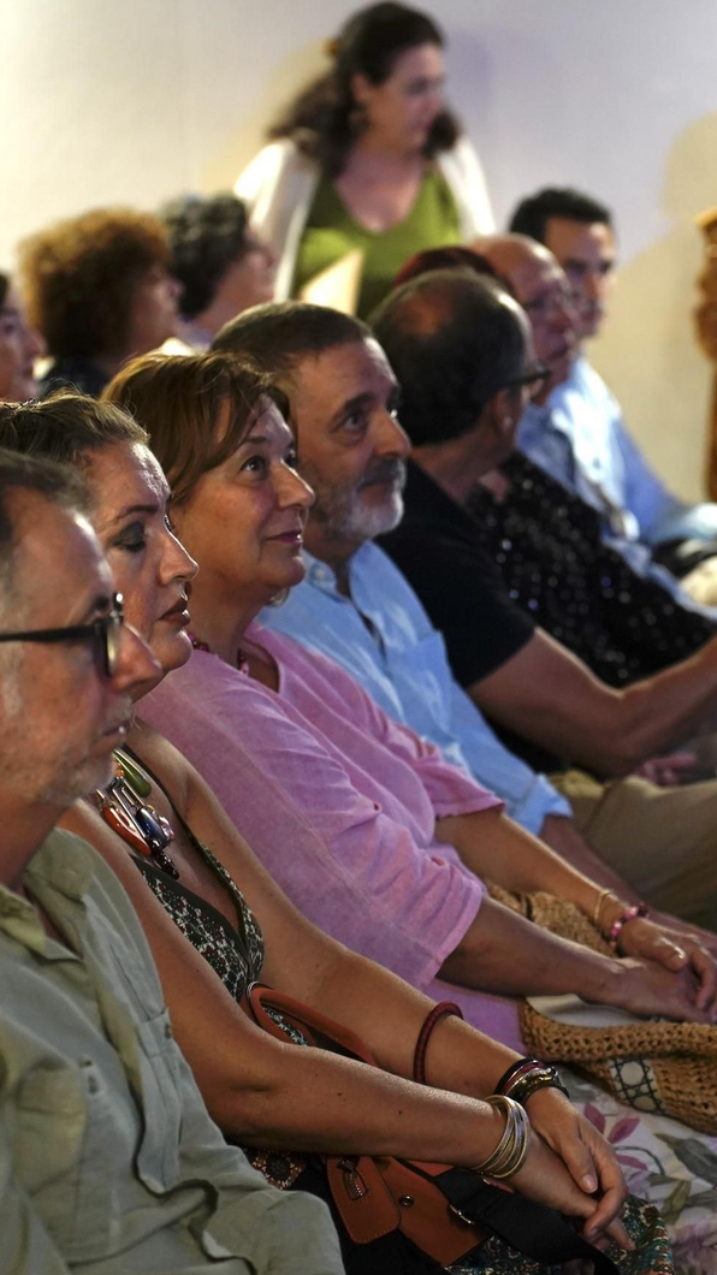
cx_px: 581
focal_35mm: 98
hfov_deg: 12.3
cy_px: 640
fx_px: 3313
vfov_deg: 21.8
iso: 2000
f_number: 2.8
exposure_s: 1/80
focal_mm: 62
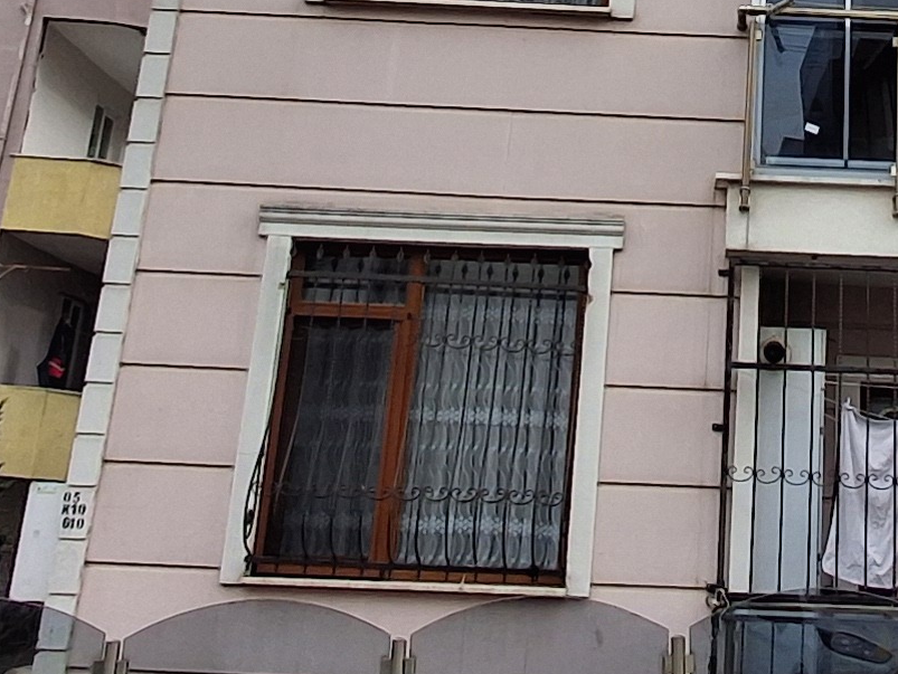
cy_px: -96
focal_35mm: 65
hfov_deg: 28.8
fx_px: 1687
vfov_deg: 21.3
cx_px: 776
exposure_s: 1/827
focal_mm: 1.64
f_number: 2.2
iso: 40
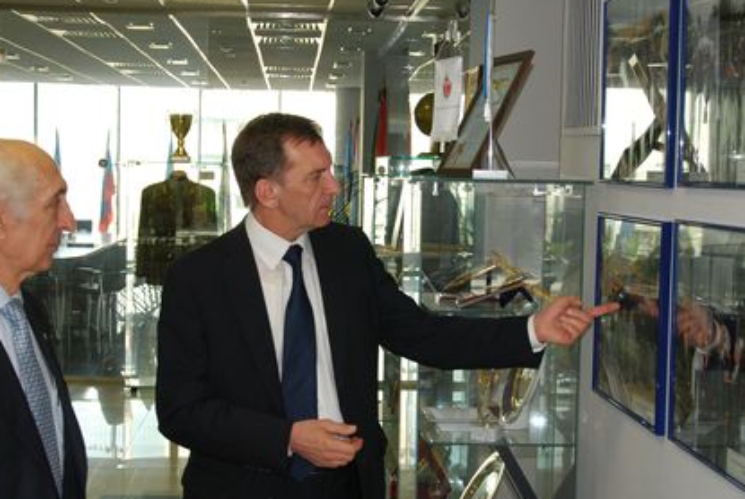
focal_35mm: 65
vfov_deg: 21.0
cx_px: 343
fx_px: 1347
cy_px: 255
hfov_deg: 30.9
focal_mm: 30
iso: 400
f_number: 5
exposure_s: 1/80
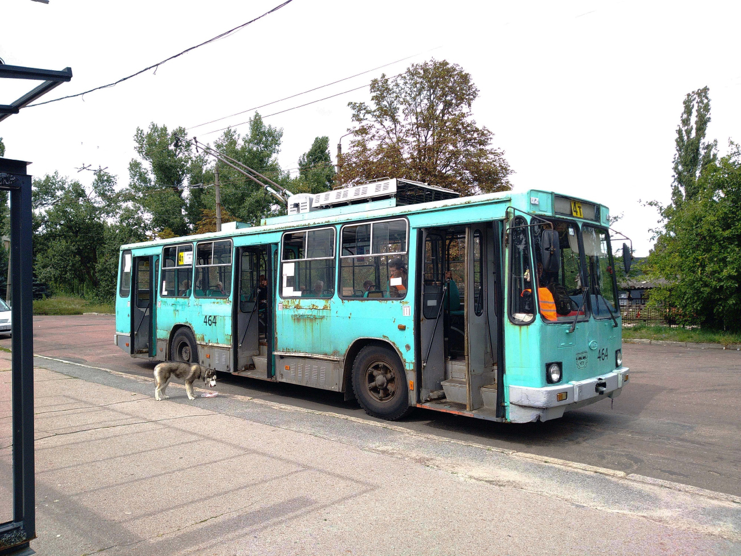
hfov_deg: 67.3
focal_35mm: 26
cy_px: 278
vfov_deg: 53.1
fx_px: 557
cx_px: 370
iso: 100
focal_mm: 3.82
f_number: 2.2
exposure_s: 1/365
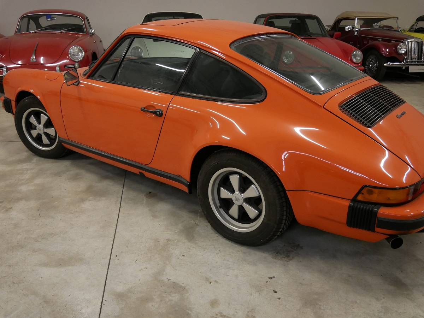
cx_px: 212
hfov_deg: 60.0
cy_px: 159
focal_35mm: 30
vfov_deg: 46.8
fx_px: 367
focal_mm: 15
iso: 1250
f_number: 3.7
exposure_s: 1/60
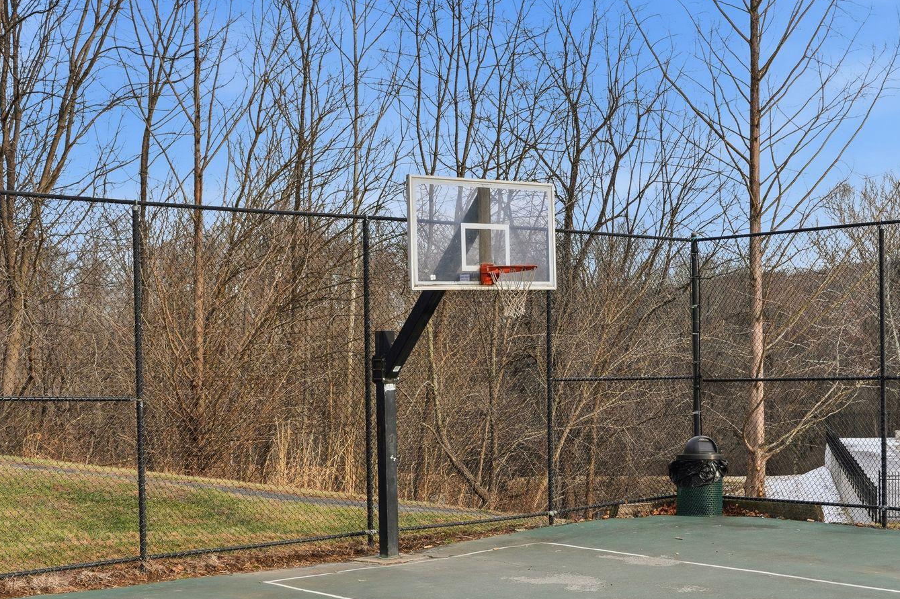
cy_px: 406
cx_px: 553
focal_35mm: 53
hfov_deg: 37.5
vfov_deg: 25.4
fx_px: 1318
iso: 160
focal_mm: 34.5
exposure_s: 1/800
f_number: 4.5
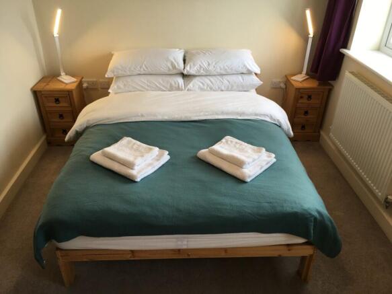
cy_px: 147
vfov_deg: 48.2
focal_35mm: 29
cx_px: 196
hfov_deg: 61.7
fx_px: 328
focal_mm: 4.15
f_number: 2.2
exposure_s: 1/50
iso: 32
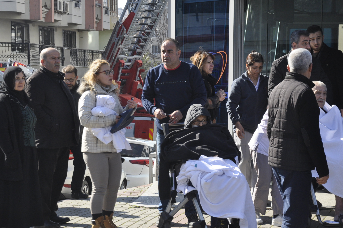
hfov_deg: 18.4
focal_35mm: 111
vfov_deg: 12.3
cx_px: 167
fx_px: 1056
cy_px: 113
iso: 640
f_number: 8
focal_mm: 62
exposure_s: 1/1000
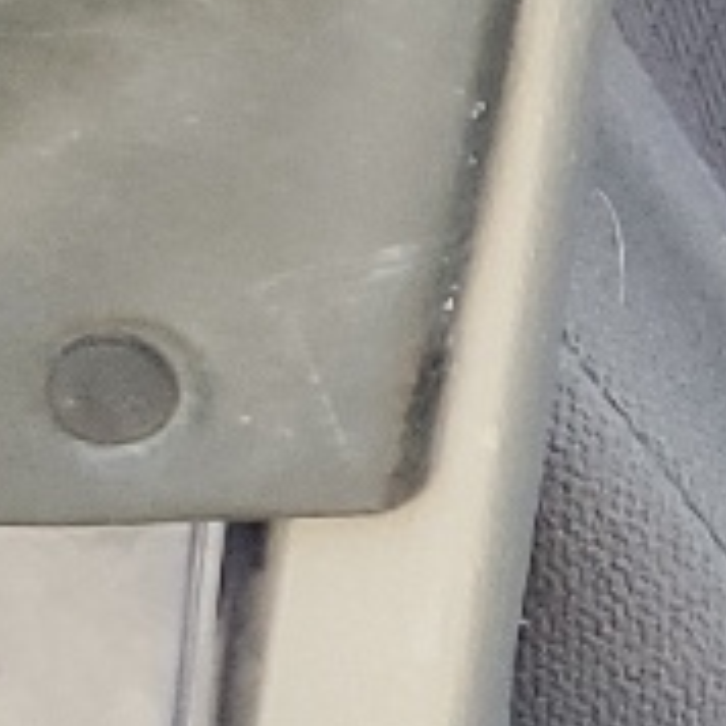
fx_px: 4888
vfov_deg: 8.5
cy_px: 196
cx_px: 3206
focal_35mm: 206
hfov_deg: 6.4
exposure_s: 1/120
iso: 60
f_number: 1.5
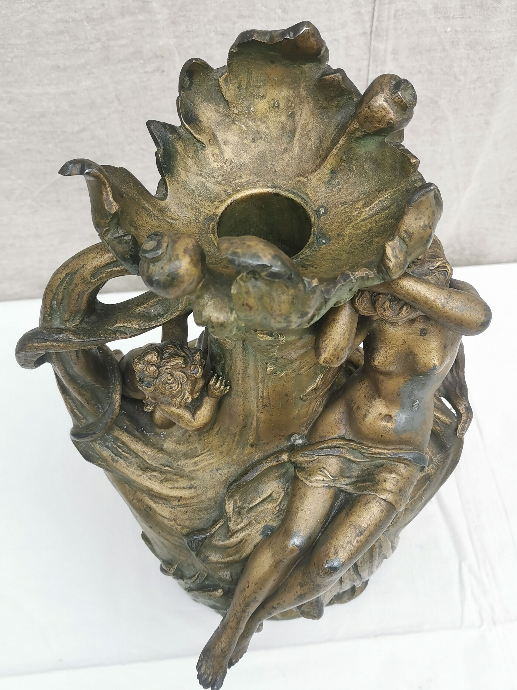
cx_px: 258
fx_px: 816
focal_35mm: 41
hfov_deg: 35.1
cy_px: 345
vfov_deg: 45.8
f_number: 1.8
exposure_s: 1/242
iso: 50
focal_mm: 5.58
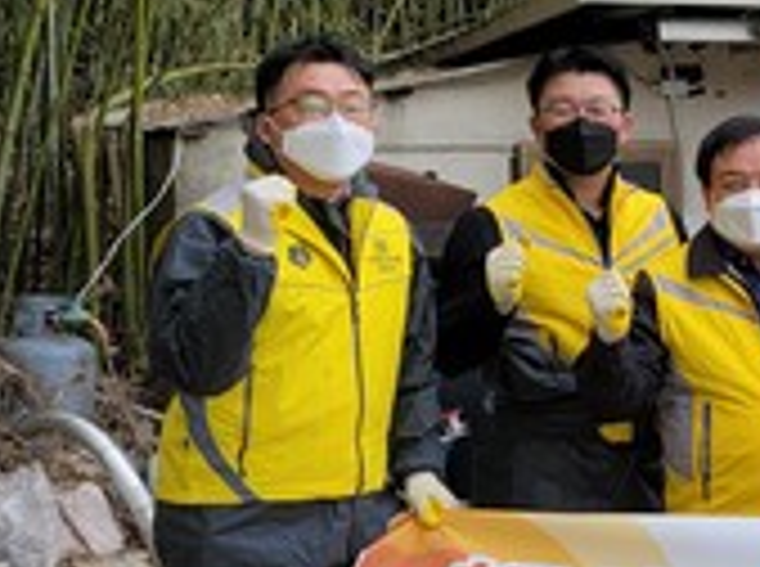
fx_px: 1950
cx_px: 1304
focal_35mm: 89
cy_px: 216
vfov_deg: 16.5
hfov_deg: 18.2
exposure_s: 1/311
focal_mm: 7
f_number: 1.8
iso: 20
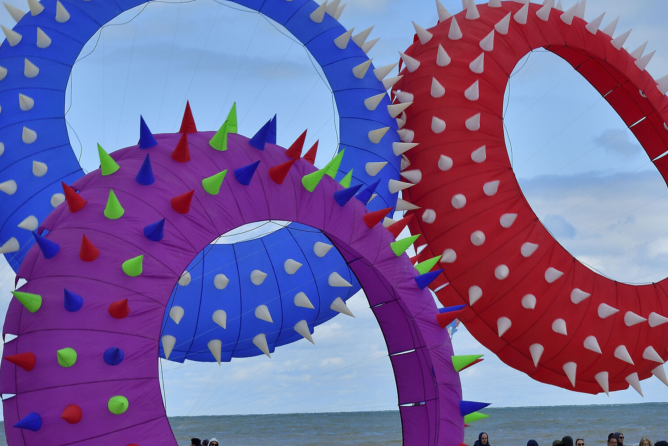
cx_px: 308
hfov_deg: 12.2
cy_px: 270
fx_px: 3117
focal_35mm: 168
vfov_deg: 8.2
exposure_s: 1/250
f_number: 11
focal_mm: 70
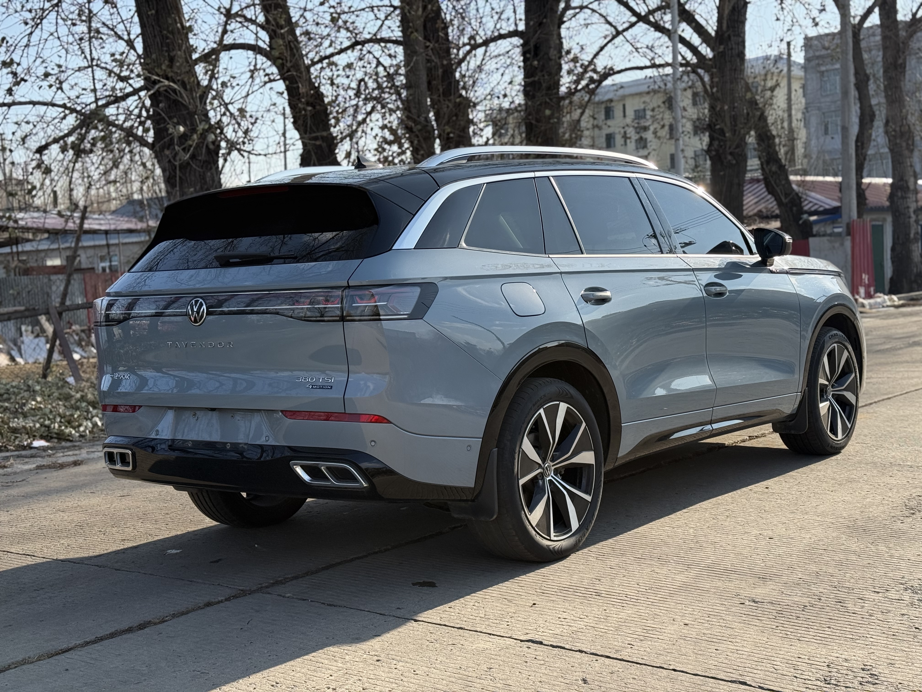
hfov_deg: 39.7
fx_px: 1278
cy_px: 346
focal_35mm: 48
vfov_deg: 30.3
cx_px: 461
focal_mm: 6.76
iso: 64
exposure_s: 1/2762
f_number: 1.78
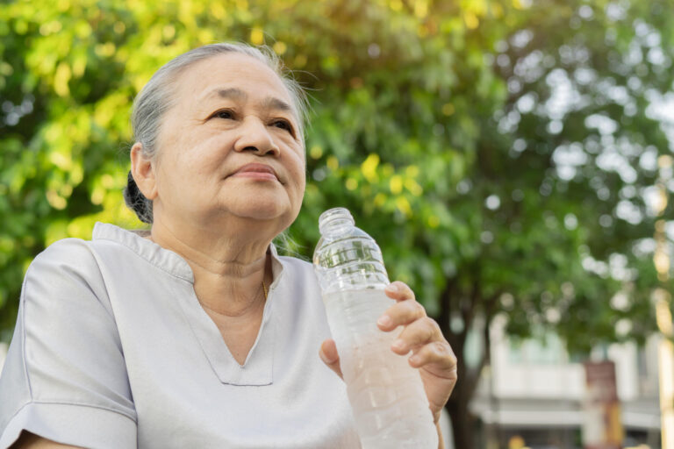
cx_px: 337
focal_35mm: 68
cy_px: 224
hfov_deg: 29.9
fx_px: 1264
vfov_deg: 20.2
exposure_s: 1/250
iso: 160
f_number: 3.2
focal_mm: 45
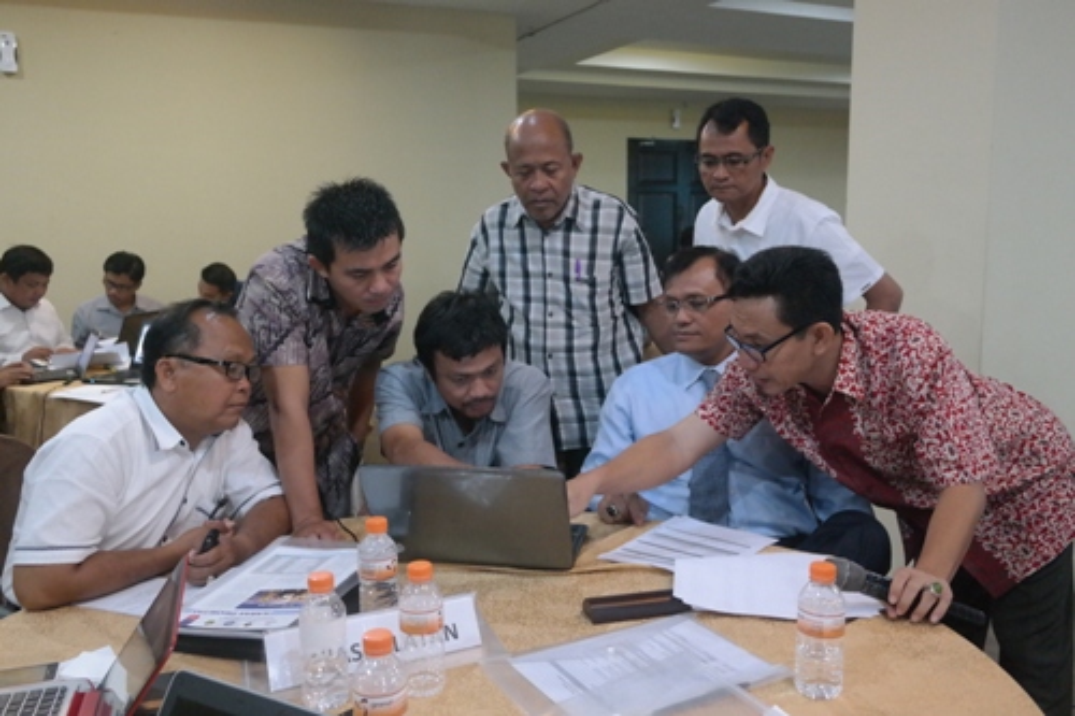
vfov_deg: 43.6
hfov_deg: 61.9
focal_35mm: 30
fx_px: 895
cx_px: 538
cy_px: 358
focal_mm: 20
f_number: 3.5
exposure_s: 1/40
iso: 2500
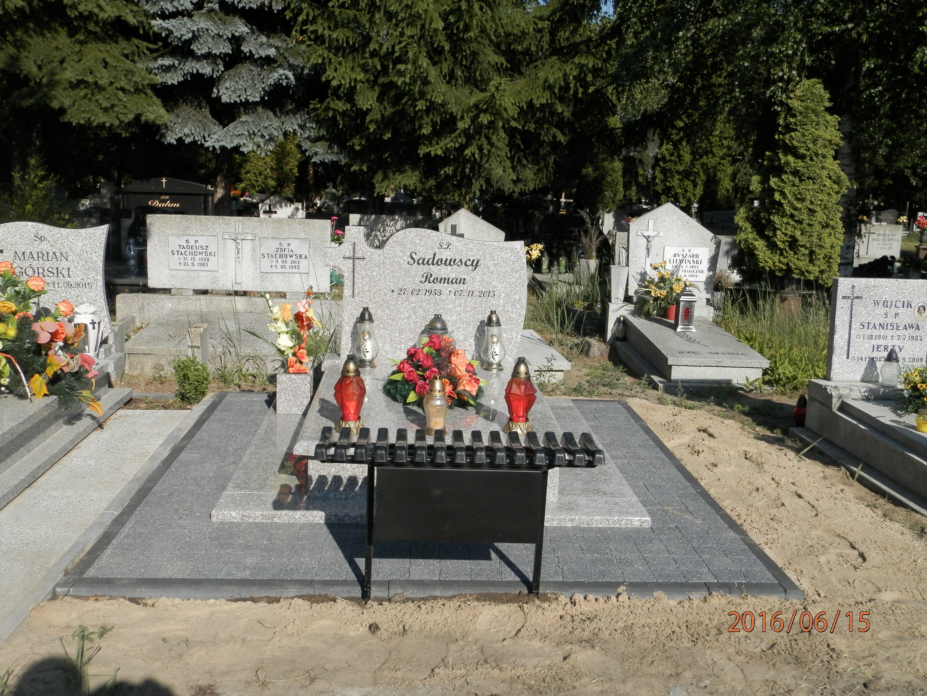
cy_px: 348
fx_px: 911
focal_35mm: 34
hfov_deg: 54.0
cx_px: 464
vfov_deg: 41.8
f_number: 9.4
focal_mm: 6.1
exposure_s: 1/250
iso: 125
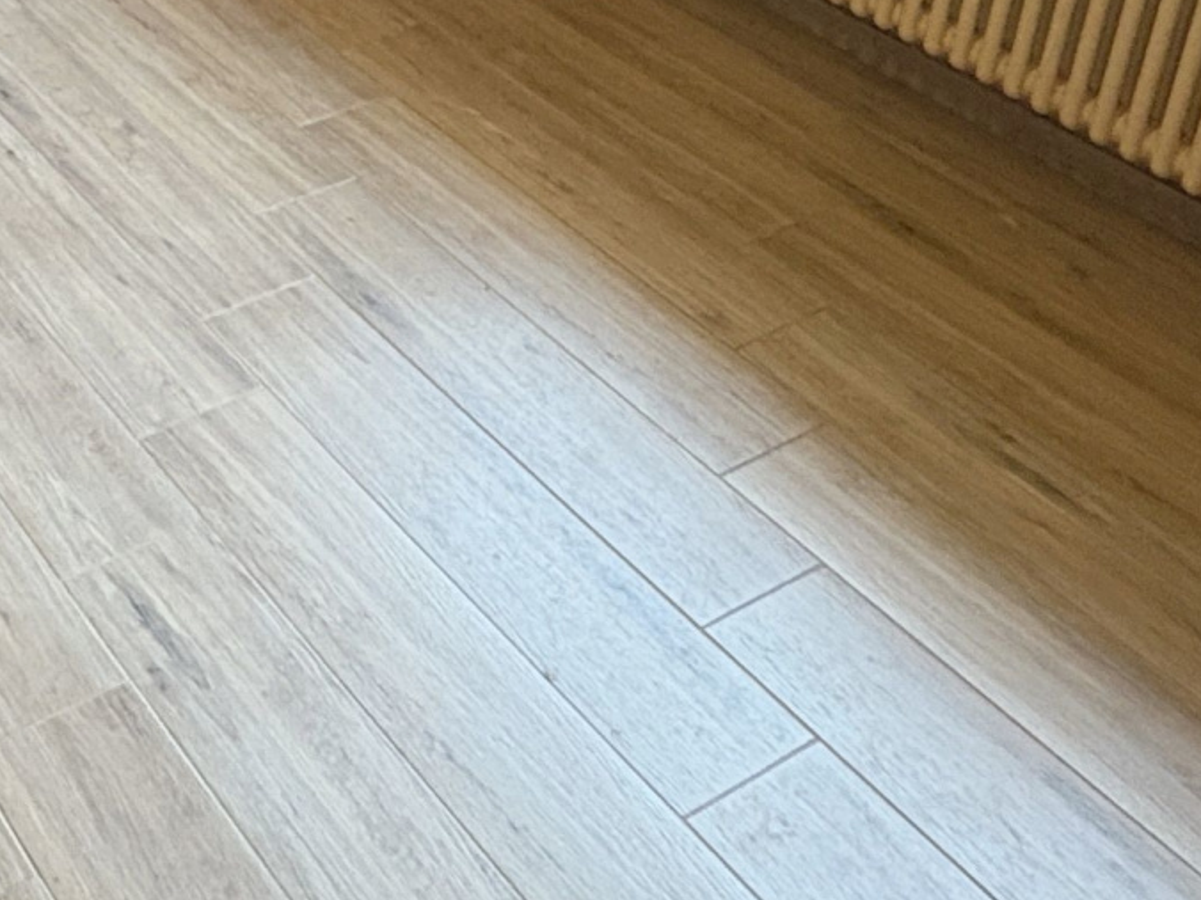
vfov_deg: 23.6
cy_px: -330
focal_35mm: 53
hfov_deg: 31.7
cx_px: -146
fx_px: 1839
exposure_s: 1/100
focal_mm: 2.22
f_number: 2.2
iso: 400
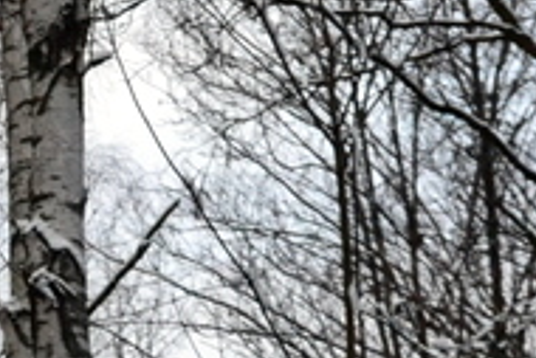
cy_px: 313
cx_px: -522
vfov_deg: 4.8
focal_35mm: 284
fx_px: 4233
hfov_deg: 7.0
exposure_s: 1/320
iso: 3200
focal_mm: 45
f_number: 10
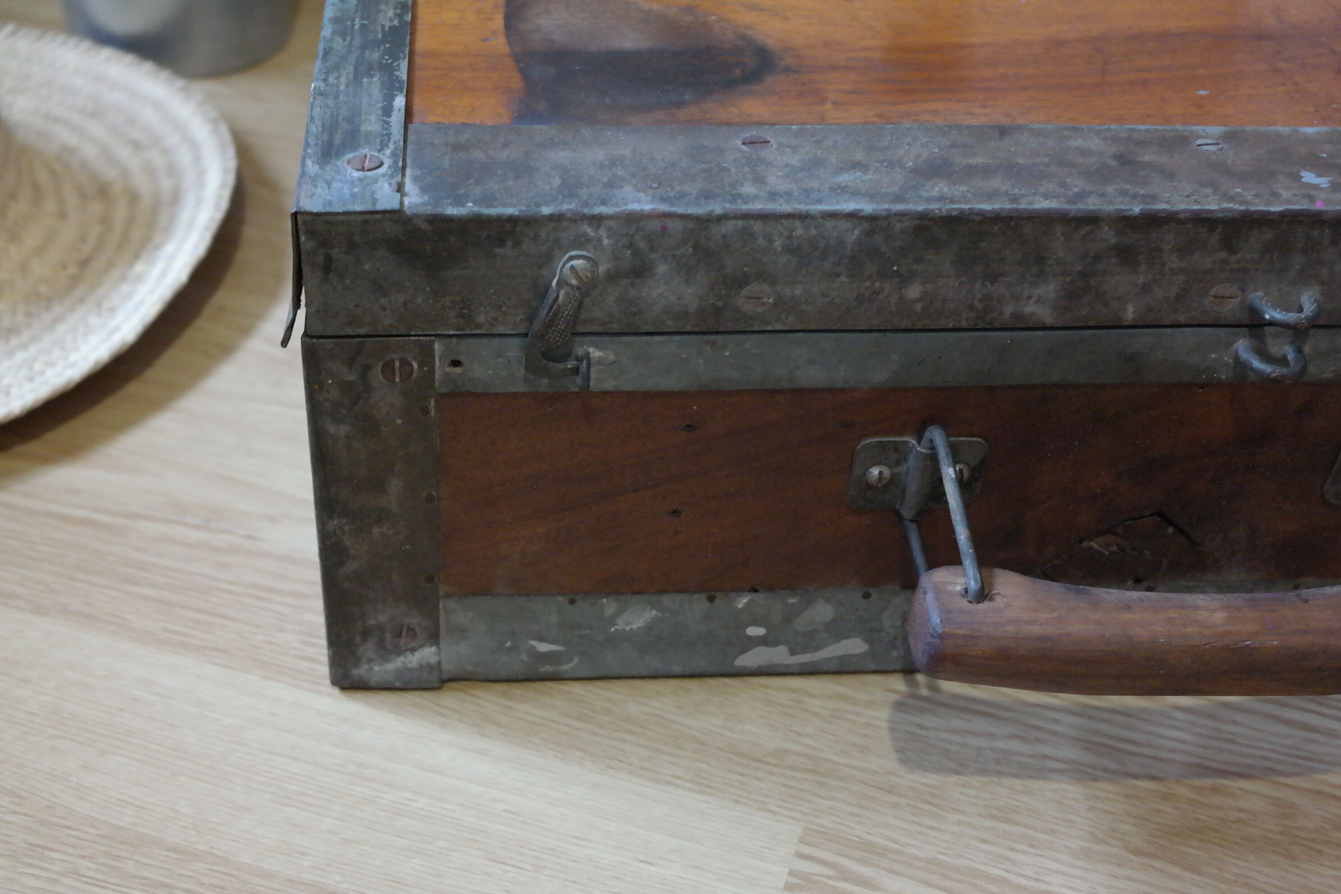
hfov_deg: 40.3
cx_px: 670
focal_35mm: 49
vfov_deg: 27.5
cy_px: 447
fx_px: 1825
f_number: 4.5
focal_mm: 32
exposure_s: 1/30
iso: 3200
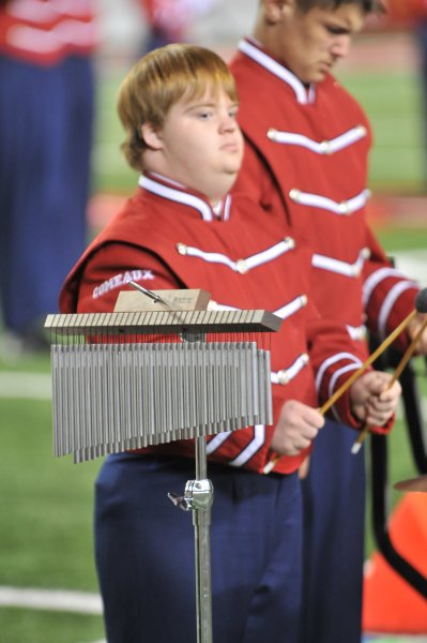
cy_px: 322
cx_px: 214
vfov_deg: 6.9
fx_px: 5346
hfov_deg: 4.6
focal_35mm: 300
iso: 800
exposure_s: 1/100
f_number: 2.8
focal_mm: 200
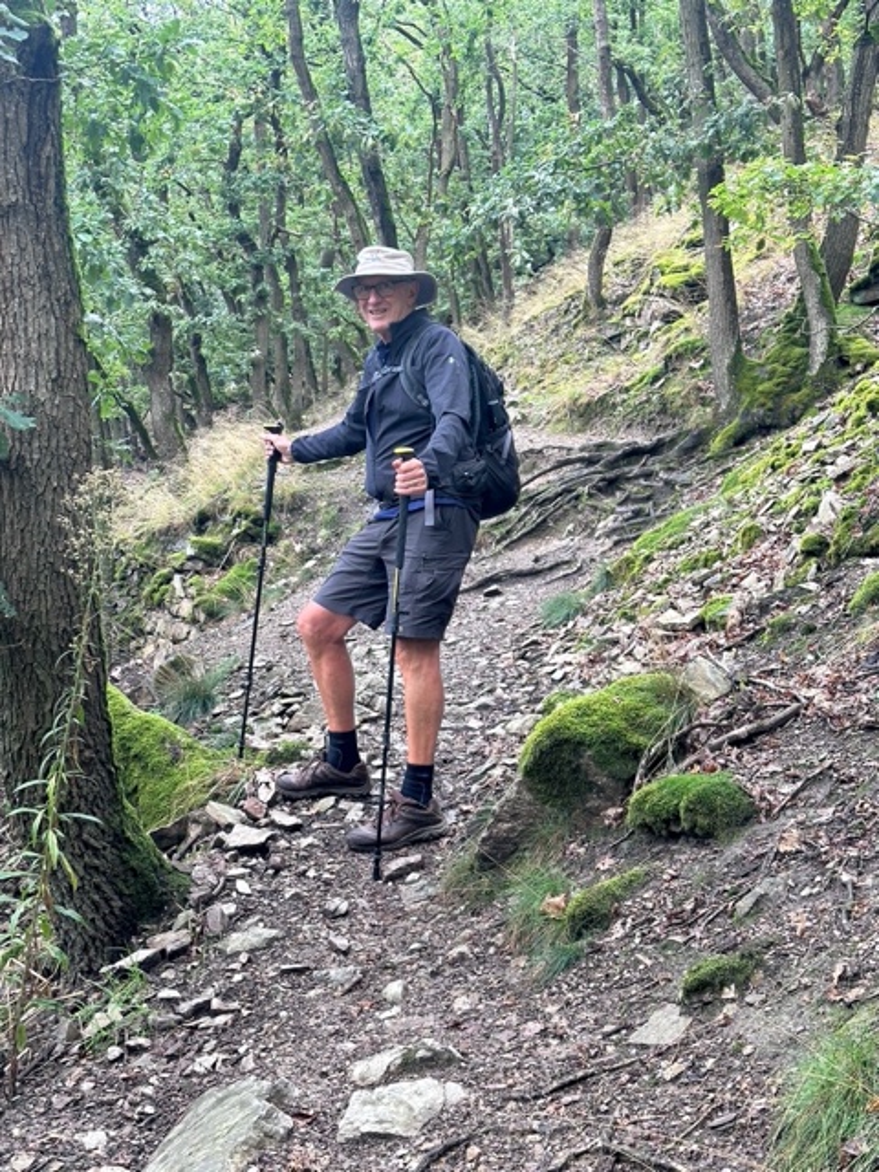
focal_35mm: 48
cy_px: 586
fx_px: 1625
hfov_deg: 30.3
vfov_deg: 39.7
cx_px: 440
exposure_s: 1/110
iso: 80
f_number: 1.78
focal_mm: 6.86
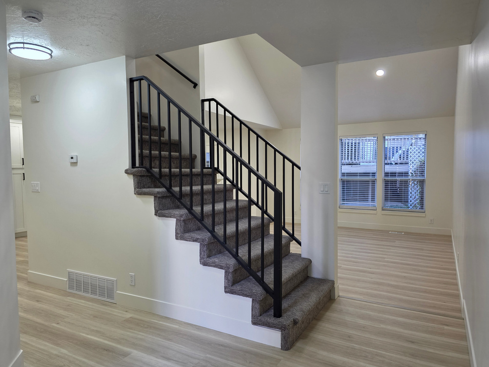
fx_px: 339
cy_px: 186
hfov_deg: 71.6
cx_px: 250
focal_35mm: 24
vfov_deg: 56.8
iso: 160
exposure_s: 1/120
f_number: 1.7
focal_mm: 6.3
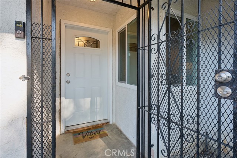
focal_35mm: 16
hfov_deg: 96.7
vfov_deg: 73.8
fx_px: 105
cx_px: 118
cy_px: 79
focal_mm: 16
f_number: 8
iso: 200
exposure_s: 1/30
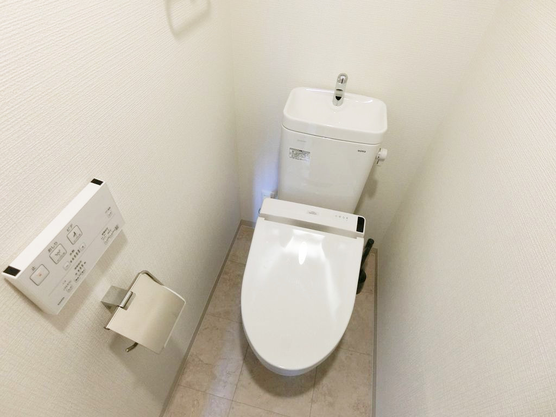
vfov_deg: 68.7
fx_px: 305
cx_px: 278
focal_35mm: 19
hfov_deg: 84.7
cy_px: 208
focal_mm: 4.06
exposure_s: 1/60
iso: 400
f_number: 2.7
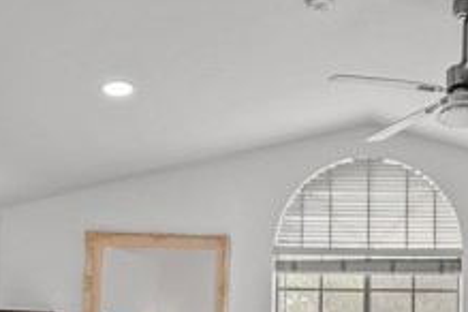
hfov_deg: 45.1
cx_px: 372
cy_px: 313
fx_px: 533
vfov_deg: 30.3
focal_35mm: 41
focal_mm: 14
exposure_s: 1/6
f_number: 9
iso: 100
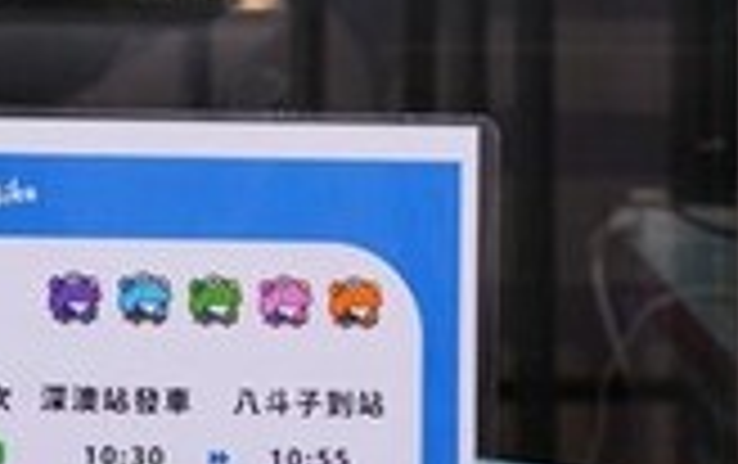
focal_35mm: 137
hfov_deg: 14.8
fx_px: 2759
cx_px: -104
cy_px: -689
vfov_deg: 8.7
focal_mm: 26
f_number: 5.6
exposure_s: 1/125
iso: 160
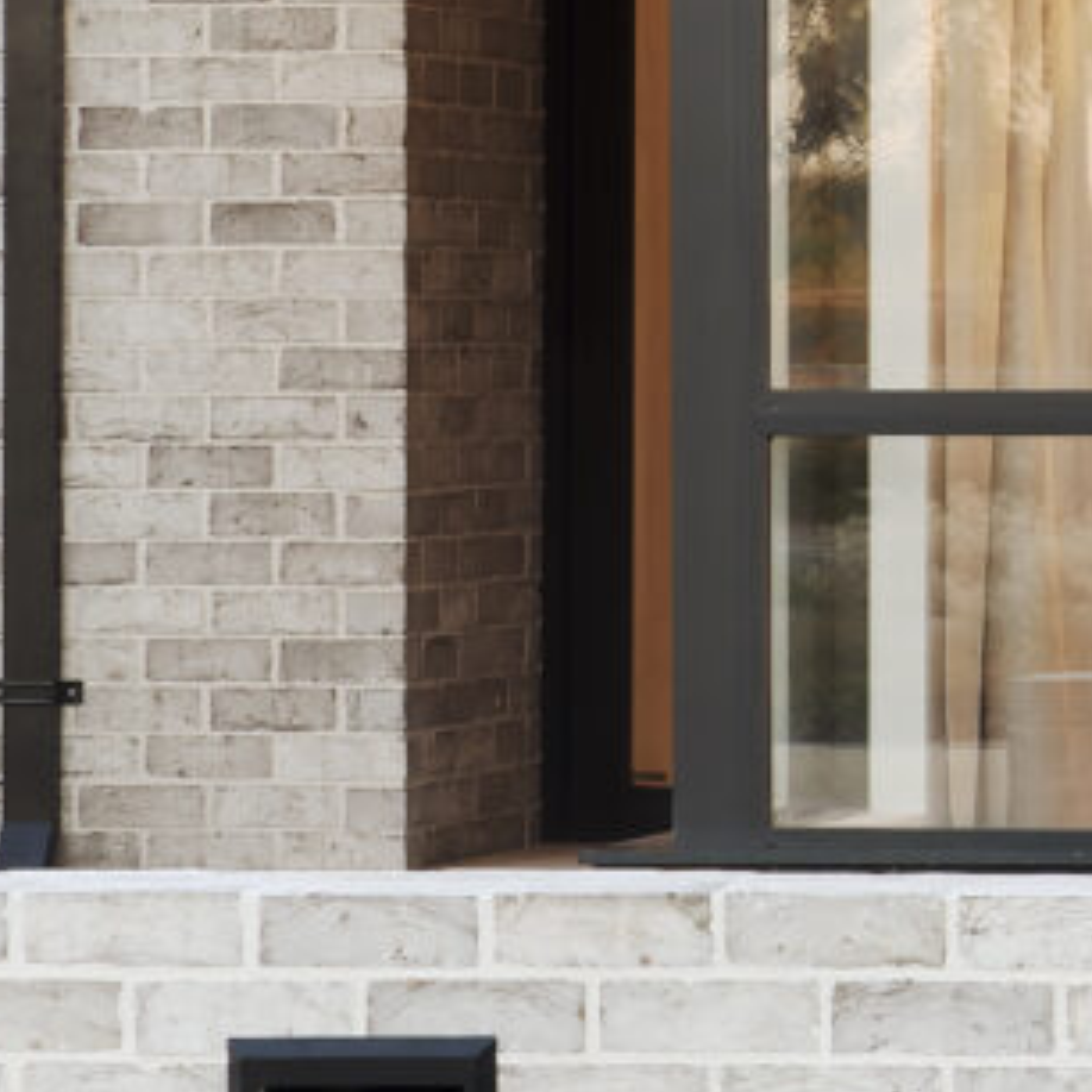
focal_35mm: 249
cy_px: -45
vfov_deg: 7.0
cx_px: 1663
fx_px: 8887
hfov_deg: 6.9
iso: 200
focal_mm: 35
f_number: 9.5
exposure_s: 1/15
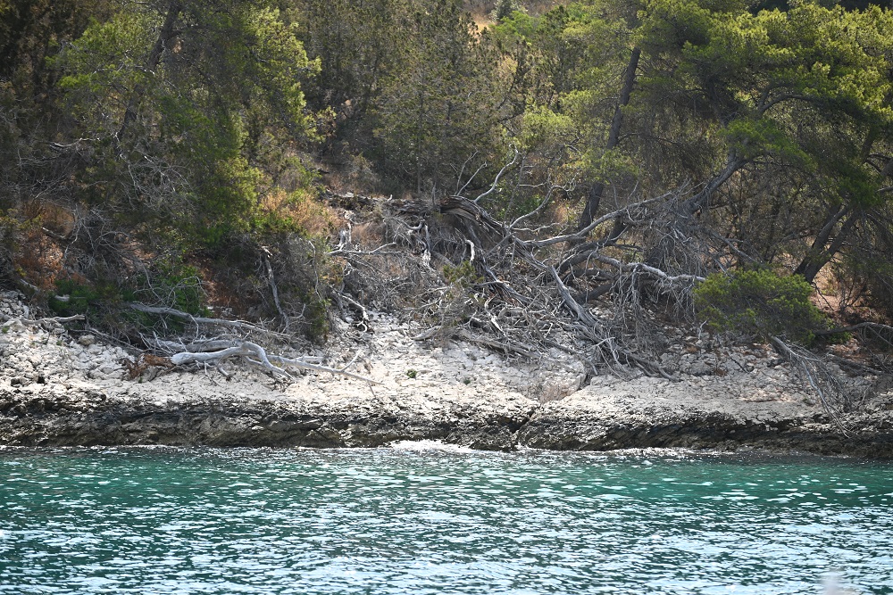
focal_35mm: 122
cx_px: 446
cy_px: 298
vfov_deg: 11.2
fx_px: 3027
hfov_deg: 16.8
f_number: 4.8
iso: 100
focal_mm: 122
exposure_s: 1/400
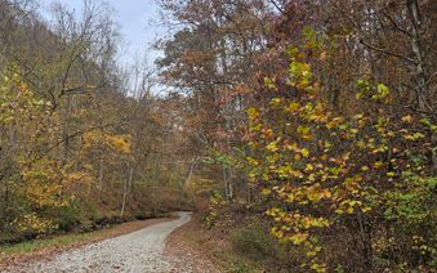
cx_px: 160
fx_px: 369
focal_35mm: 31
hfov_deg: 60.3
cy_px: 203
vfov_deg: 39.6
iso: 10
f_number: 1.7
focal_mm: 6.3
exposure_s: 1/225
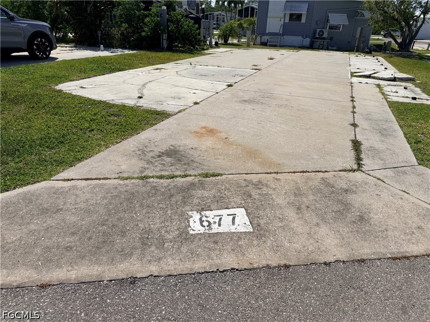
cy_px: 161
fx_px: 298
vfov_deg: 56.8
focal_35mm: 24
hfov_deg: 71.6
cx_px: 215
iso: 80
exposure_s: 1/10309
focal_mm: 6.76
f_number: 1.78
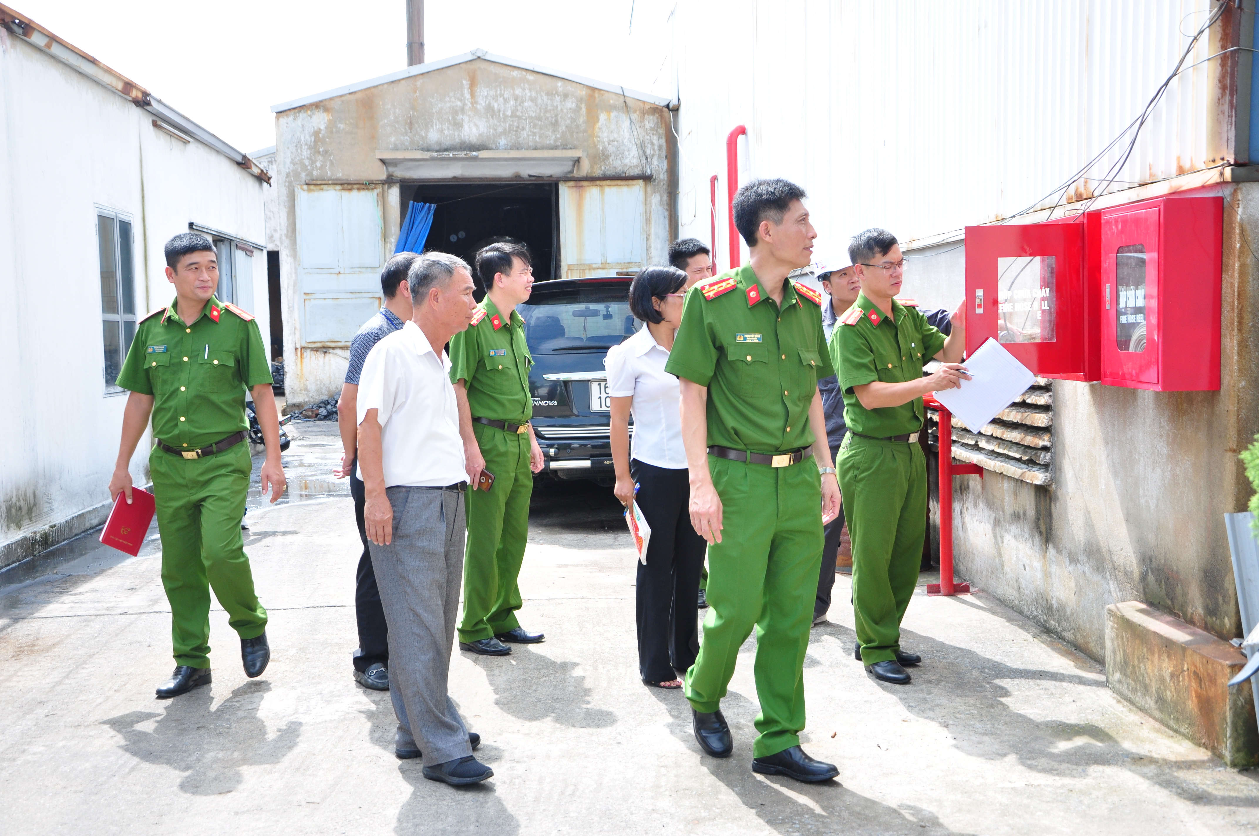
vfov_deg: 31.8
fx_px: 1467
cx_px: 630
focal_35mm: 42
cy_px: 418
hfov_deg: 46.4
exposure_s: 1/320
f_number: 5.6
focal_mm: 28
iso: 320
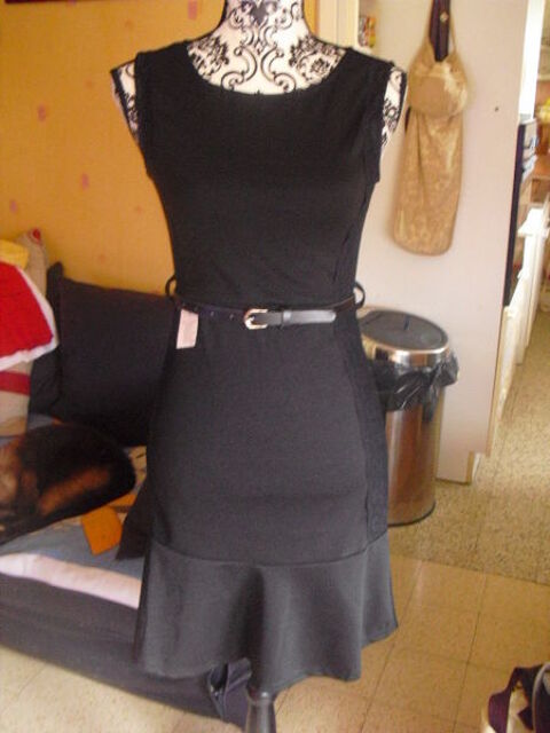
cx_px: 275
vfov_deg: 51.4
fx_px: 763
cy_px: 366
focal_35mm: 36
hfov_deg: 39.7
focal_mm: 6.3
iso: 800
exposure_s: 1/8
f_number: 3.1
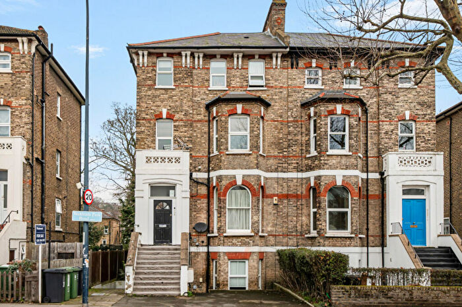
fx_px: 462
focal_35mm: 36
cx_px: 231
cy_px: 154
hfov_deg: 53.2
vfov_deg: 36.8
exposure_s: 1/125
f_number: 8
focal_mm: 24
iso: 400
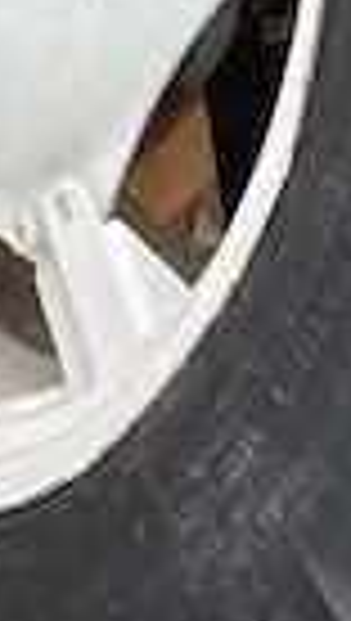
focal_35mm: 82
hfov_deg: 14.8
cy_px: -207
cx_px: 207
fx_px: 1352
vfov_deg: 22.8
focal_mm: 5.96
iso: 50
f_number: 1.6
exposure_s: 1/424
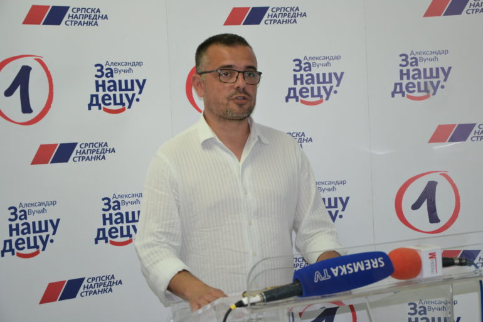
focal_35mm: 68
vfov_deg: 20.2
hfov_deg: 29.9
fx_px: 905
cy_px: 161
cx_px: 242
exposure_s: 1/60
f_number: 4.8
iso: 1250
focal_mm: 45
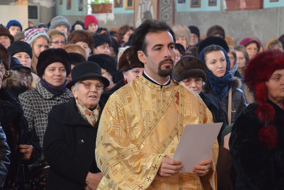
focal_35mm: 141
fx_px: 1109
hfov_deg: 14.6
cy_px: 103
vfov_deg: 9.8
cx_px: 151
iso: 2500
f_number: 5.6
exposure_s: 1/60
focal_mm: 85
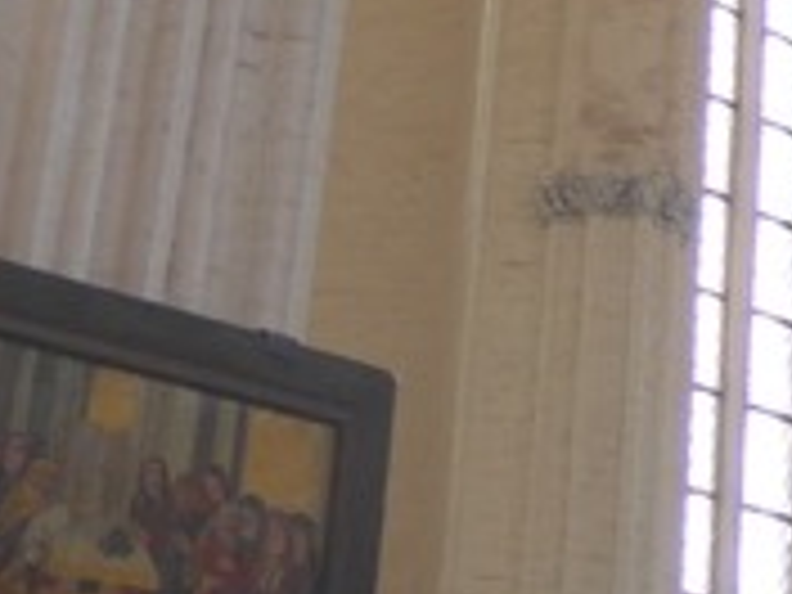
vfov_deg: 10.9
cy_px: -202
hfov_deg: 12.8
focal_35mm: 132
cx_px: 1652
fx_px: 3020
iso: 160
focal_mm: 6
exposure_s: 1/60
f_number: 2
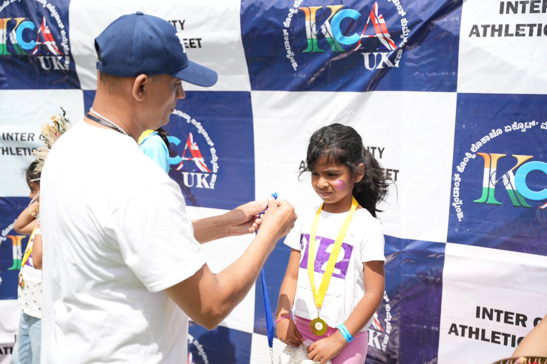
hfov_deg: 44.9
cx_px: 274
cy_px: 182
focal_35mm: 44
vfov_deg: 30.8
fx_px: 662
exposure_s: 1/4000
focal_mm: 43.6
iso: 250
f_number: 2.8
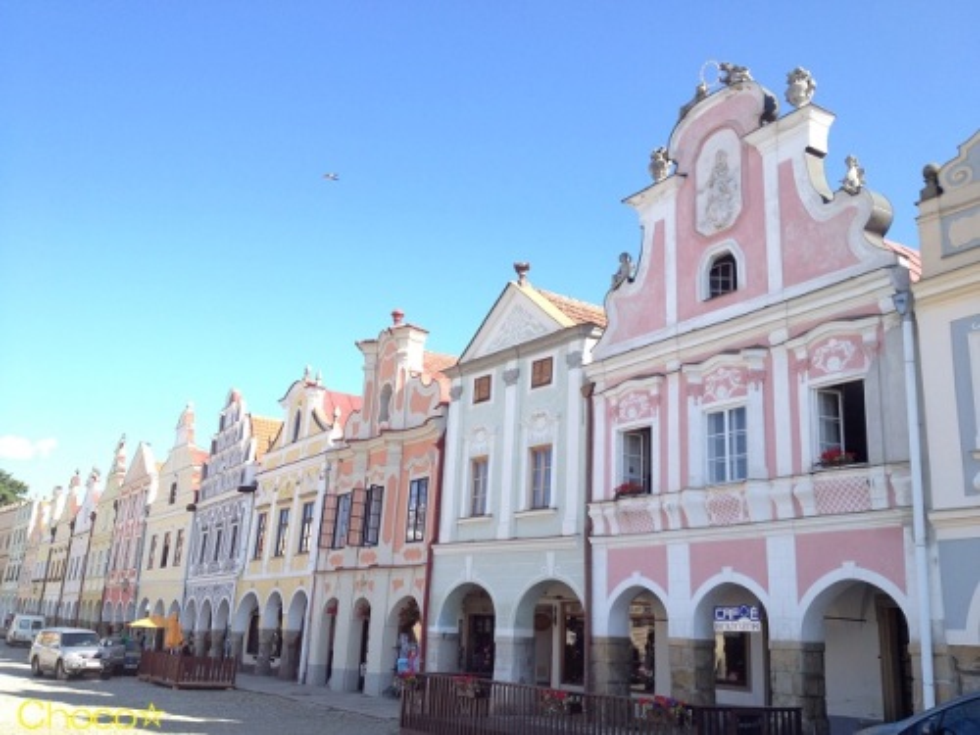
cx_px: 490
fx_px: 991
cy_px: 368
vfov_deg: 40.7
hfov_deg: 52.6
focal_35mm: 35
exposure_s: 1/521
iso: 64
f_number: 2.4
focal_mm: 4.28
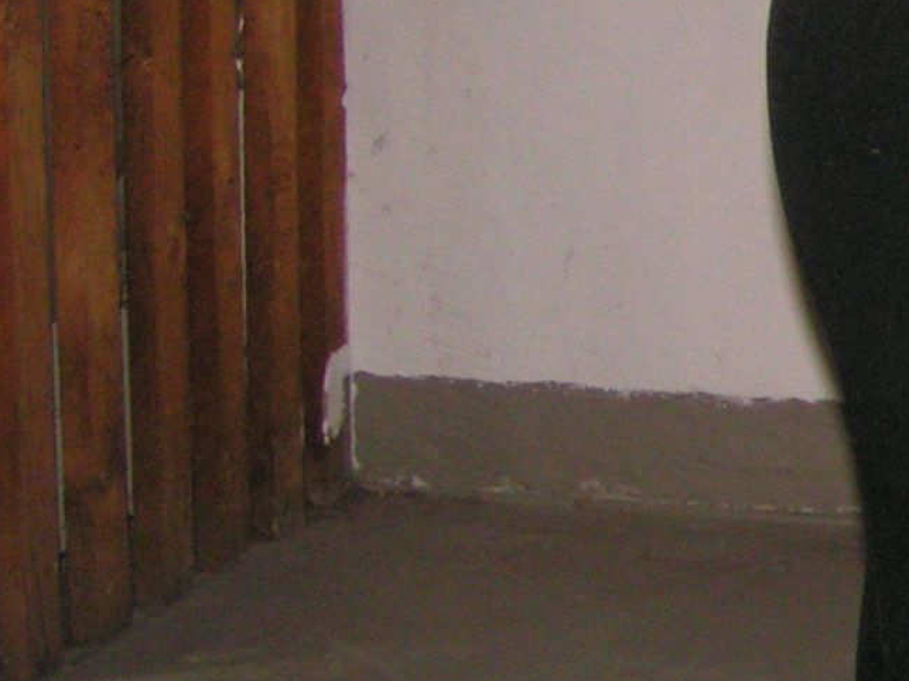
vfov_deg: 12.2
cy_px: 301
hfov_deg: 15.0
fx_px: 3177
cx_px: 1411
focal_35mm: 121
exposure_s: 1/40
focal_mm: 5.8
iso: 200
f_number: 2.8
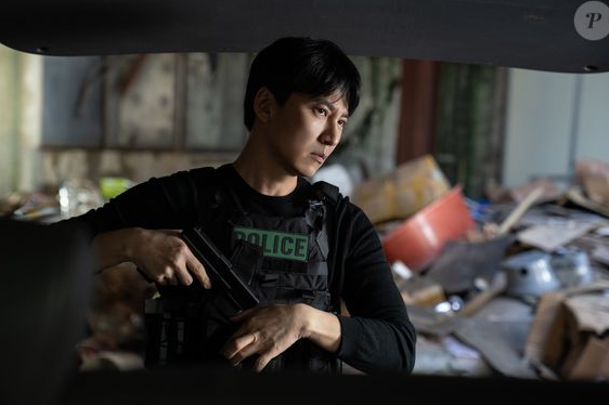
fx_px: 1082
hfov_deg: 31.4
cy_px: 205
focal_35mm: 64
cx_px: 304
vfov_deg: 21.2
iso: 800
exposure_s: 1/160
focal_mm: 62
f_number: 2.8
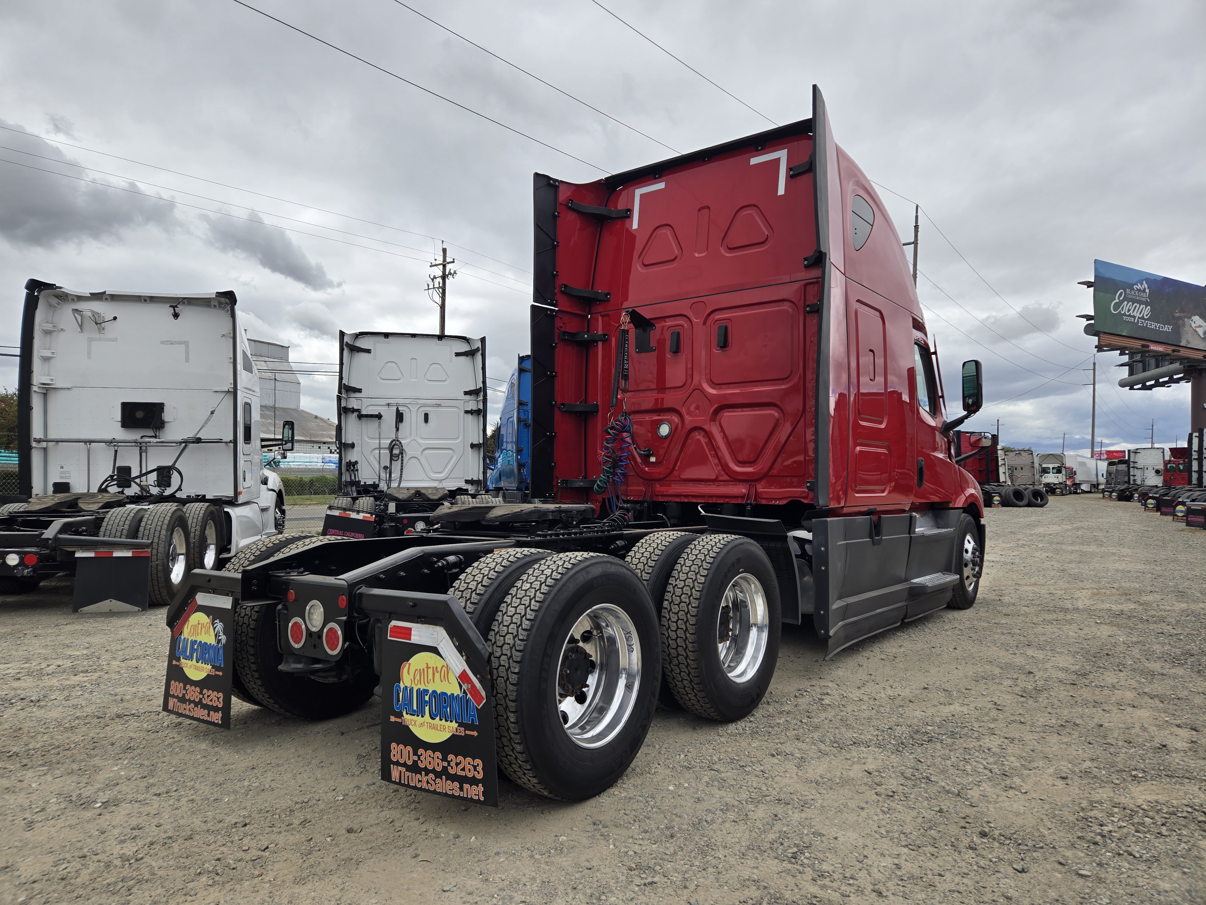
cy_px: 452
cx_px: 603
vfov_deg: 58.9
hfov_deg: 73.9
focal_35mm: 23
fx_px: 801
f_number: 1.8
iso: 25
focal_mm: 5.4
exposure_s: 1/1844
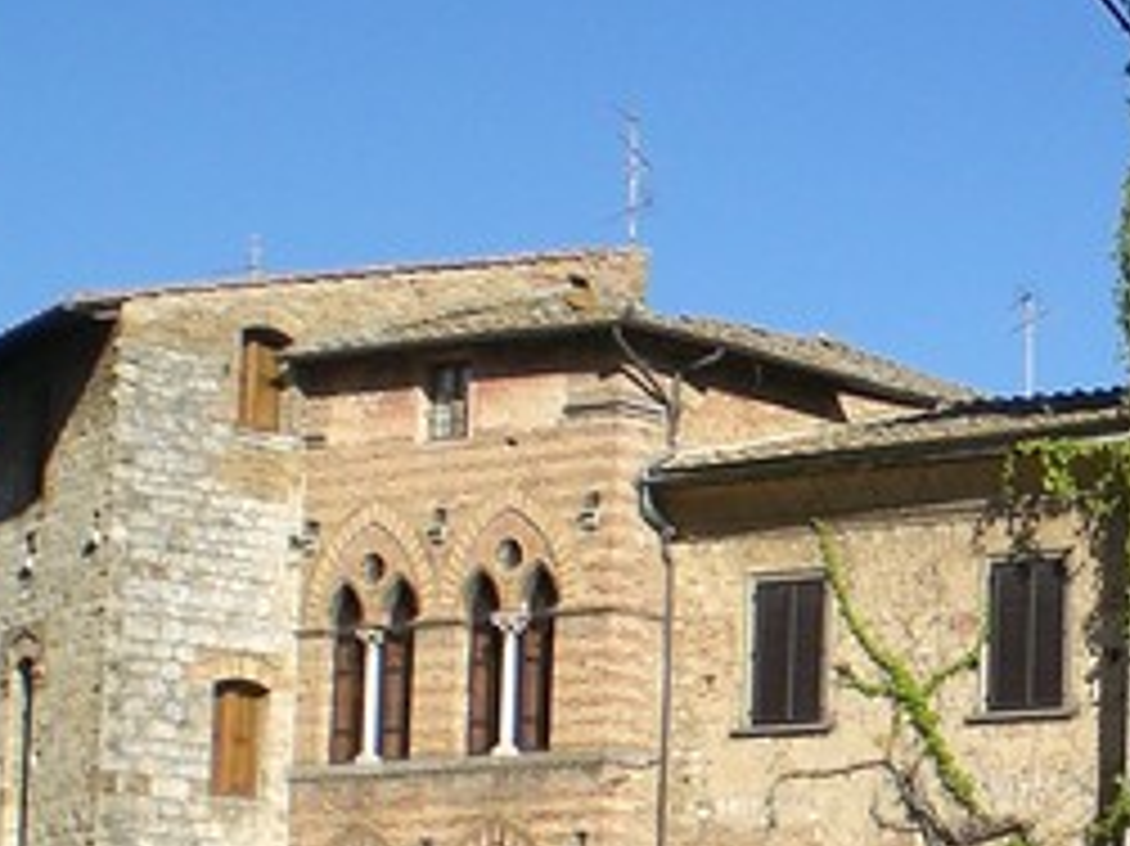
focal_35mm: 121
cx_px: 1589
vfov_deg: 12.1
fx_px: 3948
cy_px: 790
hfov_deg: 15.3
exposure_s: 1/400
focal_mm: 6.3
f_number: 4.4
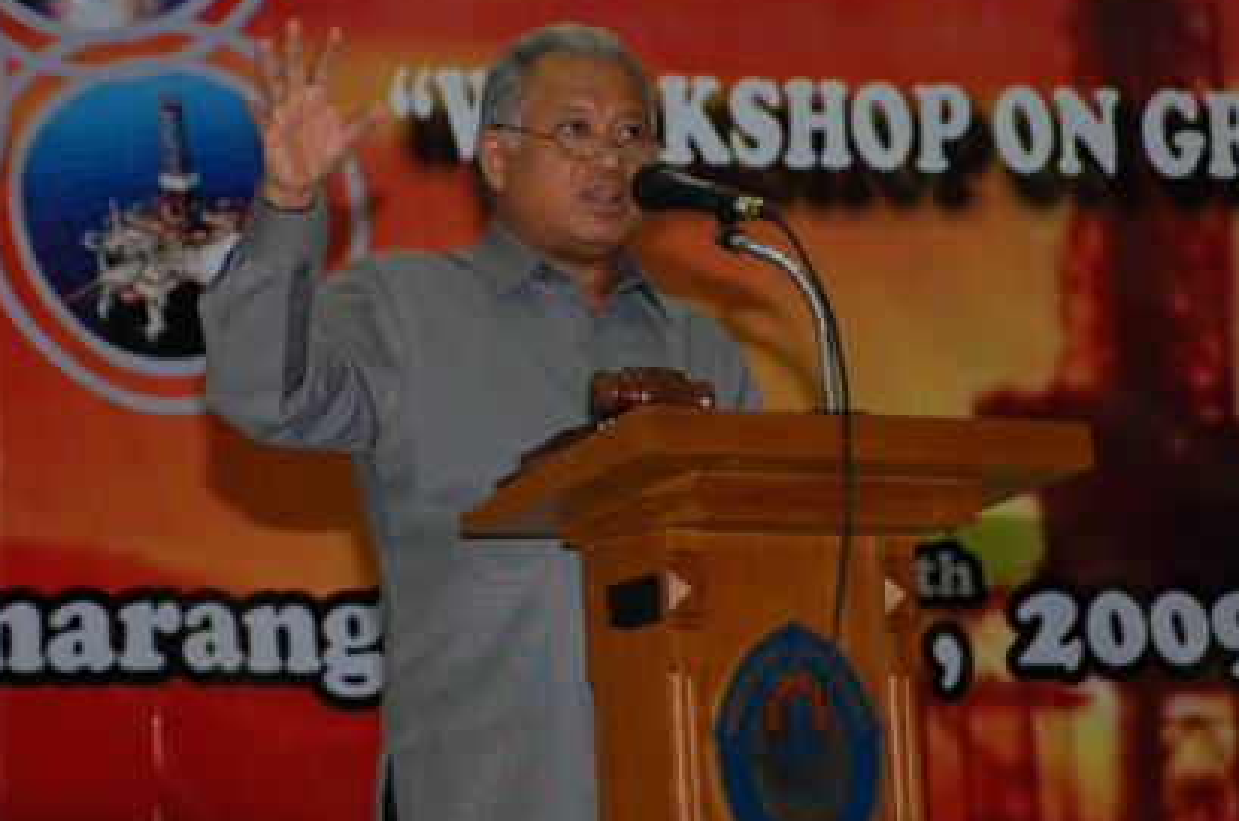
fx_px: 5961
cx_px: 598
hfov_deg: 11.9
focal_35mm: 174
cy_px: 383
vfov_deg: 7.9
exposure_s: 1/60
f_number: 4.5
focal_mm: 105
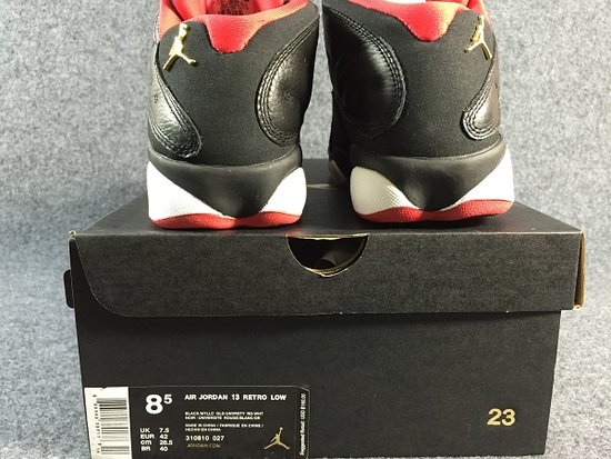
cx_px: 306
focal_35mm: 29
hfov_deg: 61.6
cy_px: 230
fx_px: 512
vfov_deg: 48.3
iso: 250
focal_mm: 4.15
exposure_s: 1/33
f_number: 2.2
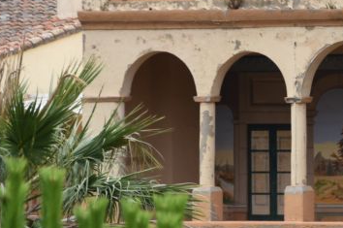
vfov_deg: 2.7
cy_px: 114
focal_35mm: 504
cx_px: 466
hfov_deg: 4.1
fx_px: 4795
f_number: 7.1
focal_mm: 116
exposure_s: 1/800
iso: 400
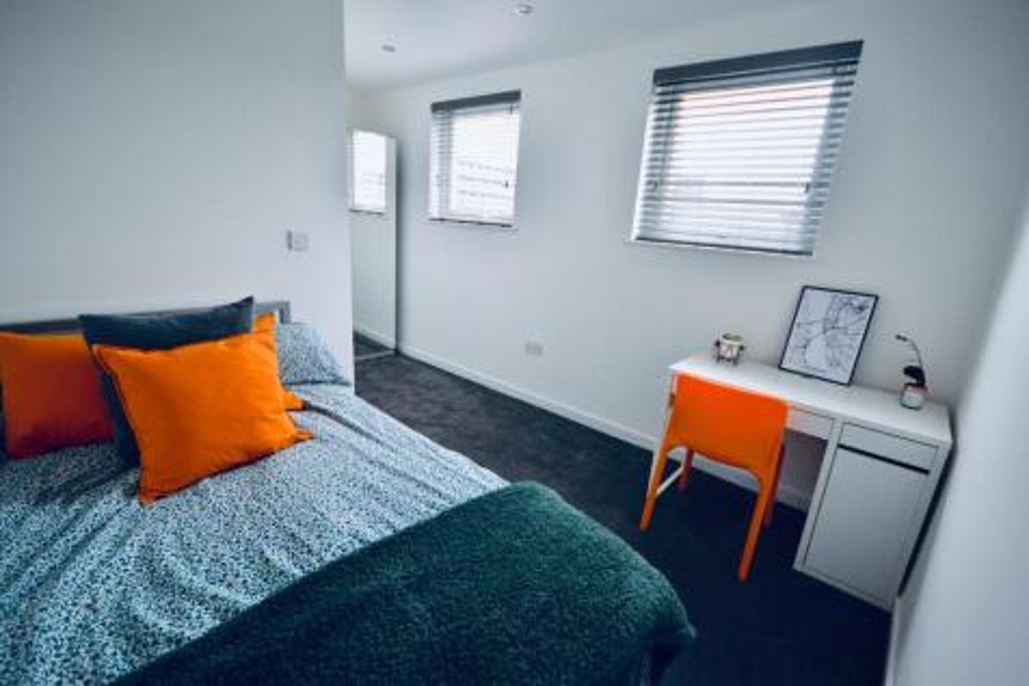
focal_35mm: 15
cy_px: 343
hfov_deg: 100.4
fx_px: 429
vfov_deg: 77.3
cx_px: 514
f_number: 4
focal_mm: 10
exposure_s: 1/60
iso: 800
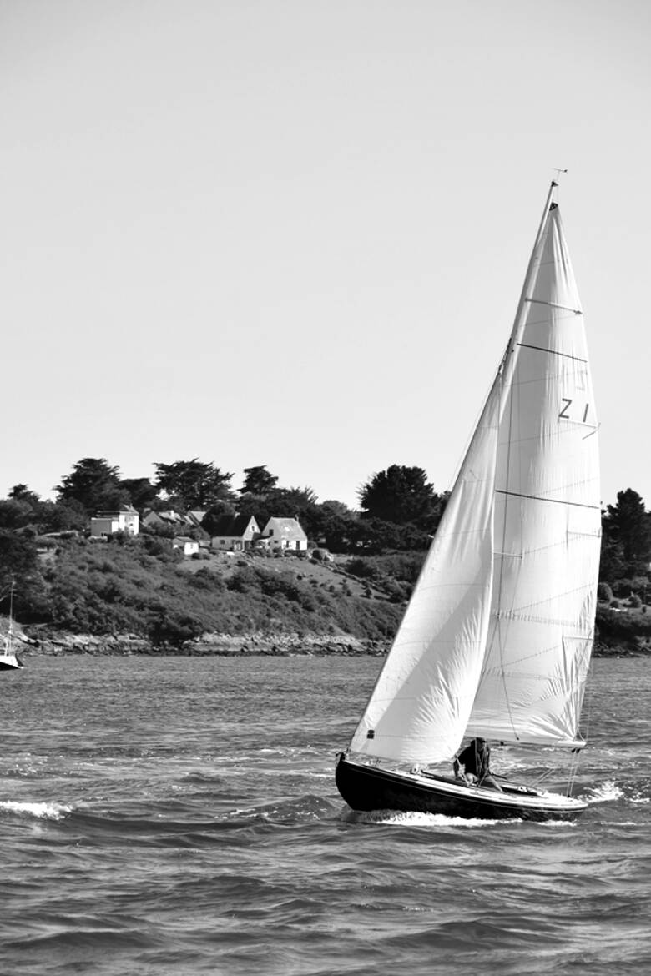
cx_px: 326
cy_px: 488
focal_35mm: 195
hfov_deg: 7.0
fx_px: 5289
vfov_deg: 10.5
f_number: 8
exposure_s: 1/250
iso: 100
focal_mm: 130
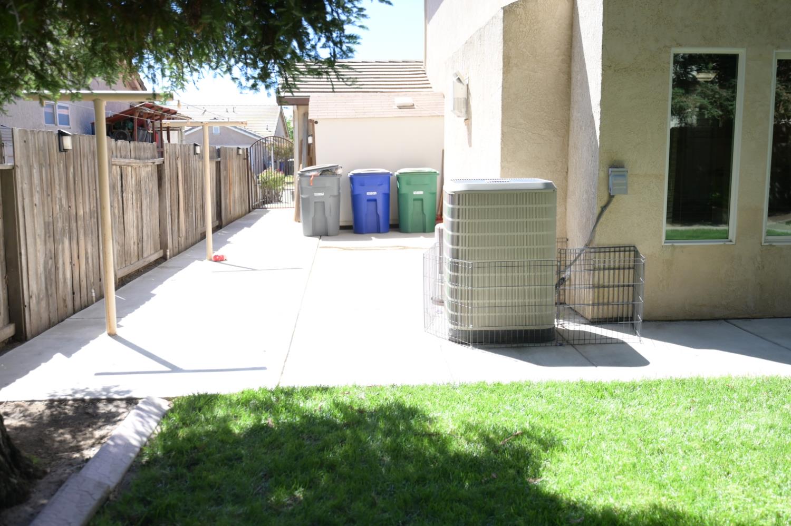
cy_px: 263
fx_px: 736
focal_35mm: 34
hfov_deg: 56.5
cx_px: 396
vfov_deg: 39.4
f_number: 2.8
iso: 2000
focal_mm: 33.5
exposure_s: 1/8000
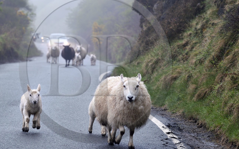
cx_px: 95
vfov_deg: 6.9
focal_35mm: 191
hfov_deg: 11.0
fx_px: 1244
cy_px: 66
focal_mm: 150
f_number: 7.1
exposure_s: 1/250
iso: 400
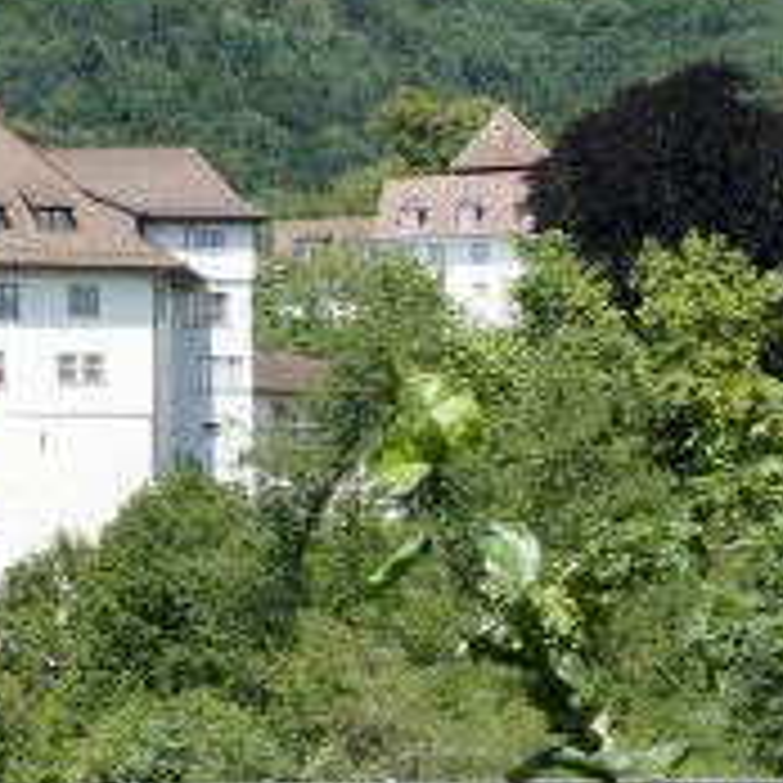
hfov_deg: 7.4
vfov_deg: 7.5
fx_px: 5988
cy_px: 482
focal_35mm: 234
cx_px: -284
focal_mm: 40
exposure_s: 1/125
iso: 200
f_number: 13
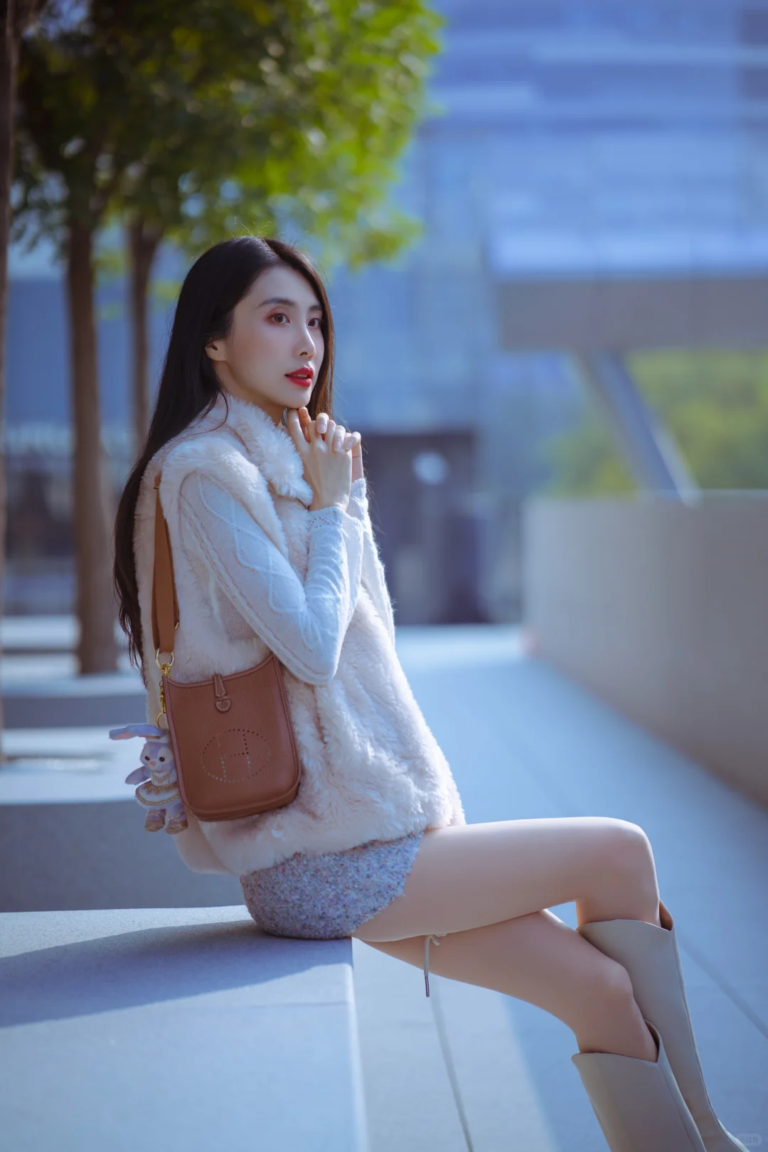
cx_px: 384
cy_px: 576
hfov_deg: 16.1
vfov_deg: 23.9
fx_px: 2720
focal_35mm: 85
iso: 100
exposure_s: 1/1600
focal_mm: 85
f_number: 1.8
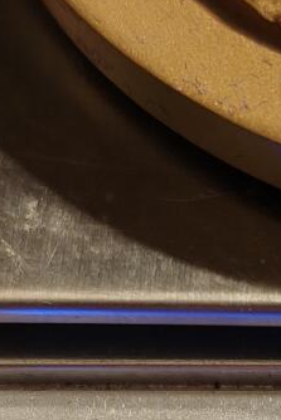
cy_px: 483
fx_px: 1509
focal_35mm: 129
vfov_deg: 15.4
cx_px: 432
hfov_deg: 10.3
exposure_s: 1/184
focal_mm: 6.06
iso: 250
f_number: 1.6
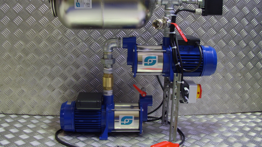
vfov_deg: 28.3
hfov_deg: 48.4
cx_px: 131
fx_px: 292
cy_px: 62
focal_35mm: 42
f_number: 2.8
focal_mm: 7.8
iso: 50
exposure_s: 1/14
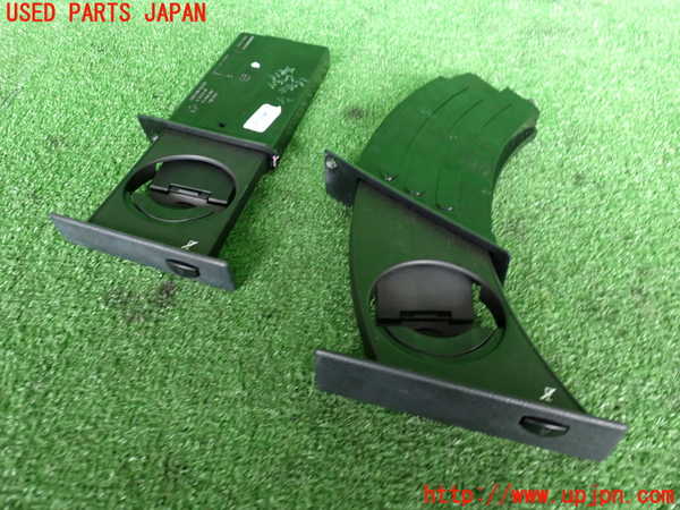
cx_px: 340
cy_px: 255
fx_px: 589
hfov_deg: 60.0
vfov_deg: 46.8
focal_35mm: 30
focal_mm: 5.4
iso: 320
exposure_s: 1/30
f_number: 2.3
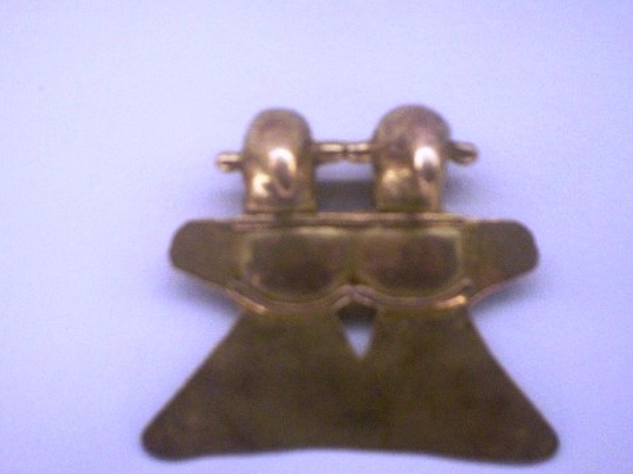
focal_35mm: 62
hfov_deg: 31.2
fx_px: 1134
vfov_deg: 23.6
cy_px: 247
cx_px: 293
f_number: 4.5
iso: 200
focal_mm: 6
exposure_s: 1/7.49
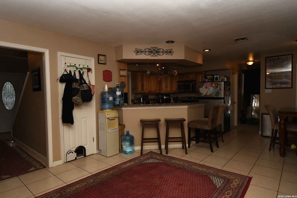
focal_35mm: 21
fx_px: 173
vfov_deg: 59.5
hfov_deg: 81.2
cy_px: 99
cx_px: 148
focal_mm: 14
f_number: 4
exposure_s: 1/250
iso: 500
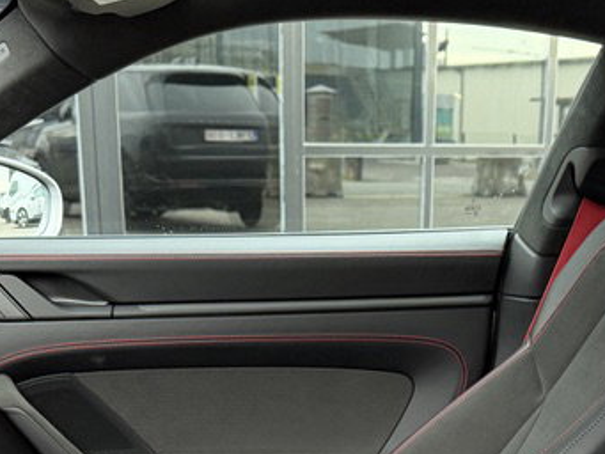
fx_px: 1259
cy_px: 633
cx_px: 358
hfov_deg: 27.0
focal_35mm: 72
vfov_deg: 18.6
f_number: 1.78
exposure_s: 1/135
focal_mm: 6.76
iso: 125
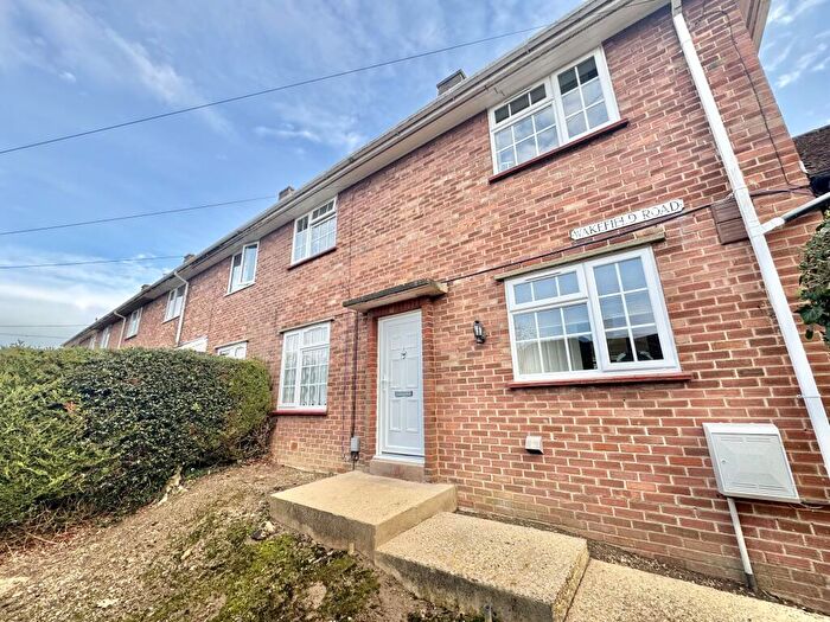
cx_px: 415
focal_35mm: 14
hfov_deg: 102.1
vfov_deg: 85.7
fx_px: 336
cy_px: 311
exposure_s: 1/210
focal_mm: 2.22
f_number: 2.2
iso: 40
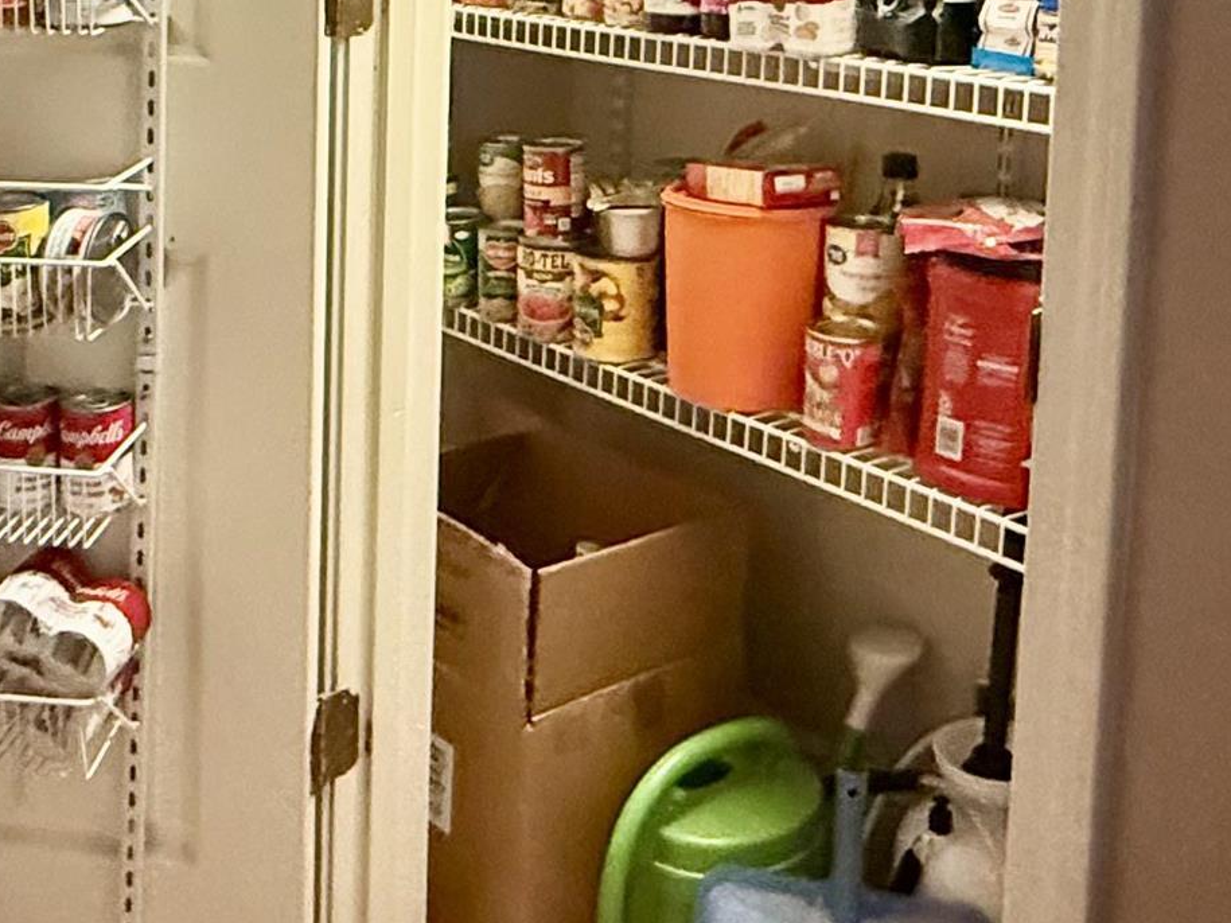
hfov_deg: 40.1
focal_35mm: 47
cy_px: 0
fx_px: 1671
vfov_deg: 28.9
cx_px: 457
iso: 800
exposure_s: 1/60
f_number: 2.2
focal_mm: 2.22
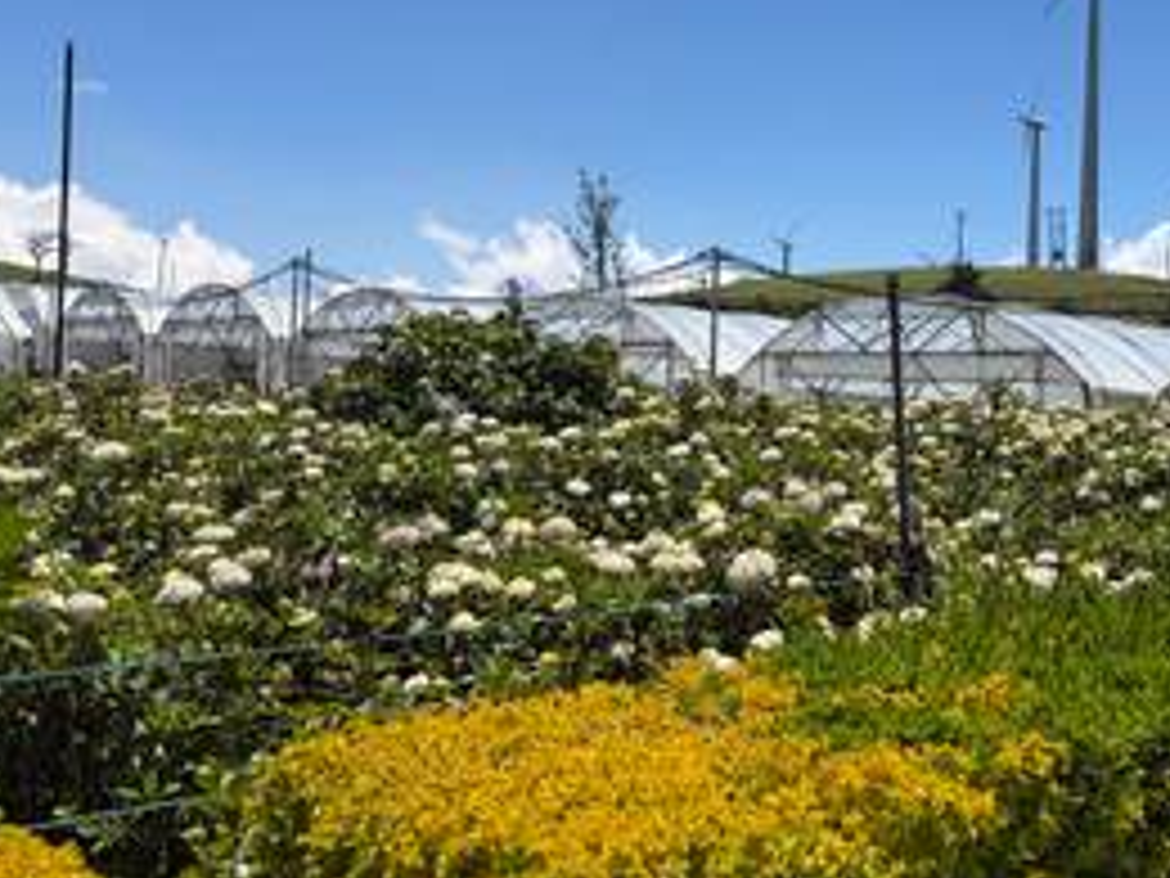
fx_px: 1622
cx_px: 828
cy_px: 329
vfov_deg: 30.1
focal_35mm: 48
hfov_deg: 38.9
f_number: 1.6
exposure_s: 1/4329
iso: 50
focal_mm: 5.96
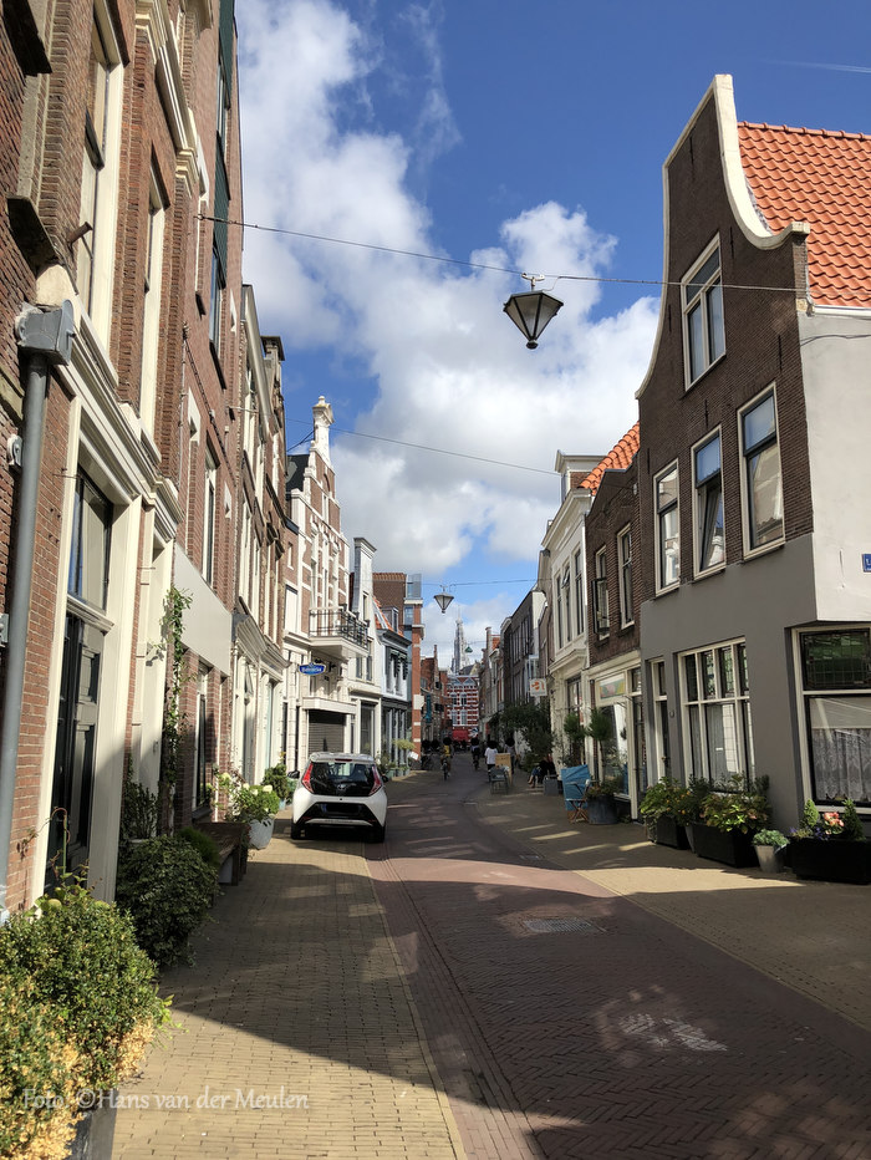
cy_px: 580
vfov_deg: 63.4
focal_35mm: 28
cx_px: 436
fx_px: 939
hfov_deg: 49.8
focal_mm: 3.99
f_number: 1.8
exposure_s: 1/2208
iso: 20
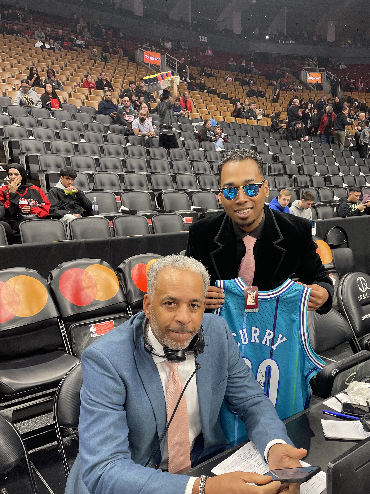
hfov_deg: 45.3
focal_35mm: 31
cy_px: 292
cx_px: 212
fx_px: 442
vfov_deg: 58.0
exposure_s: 1/120
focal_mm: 4.2
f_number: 1.6
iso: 125
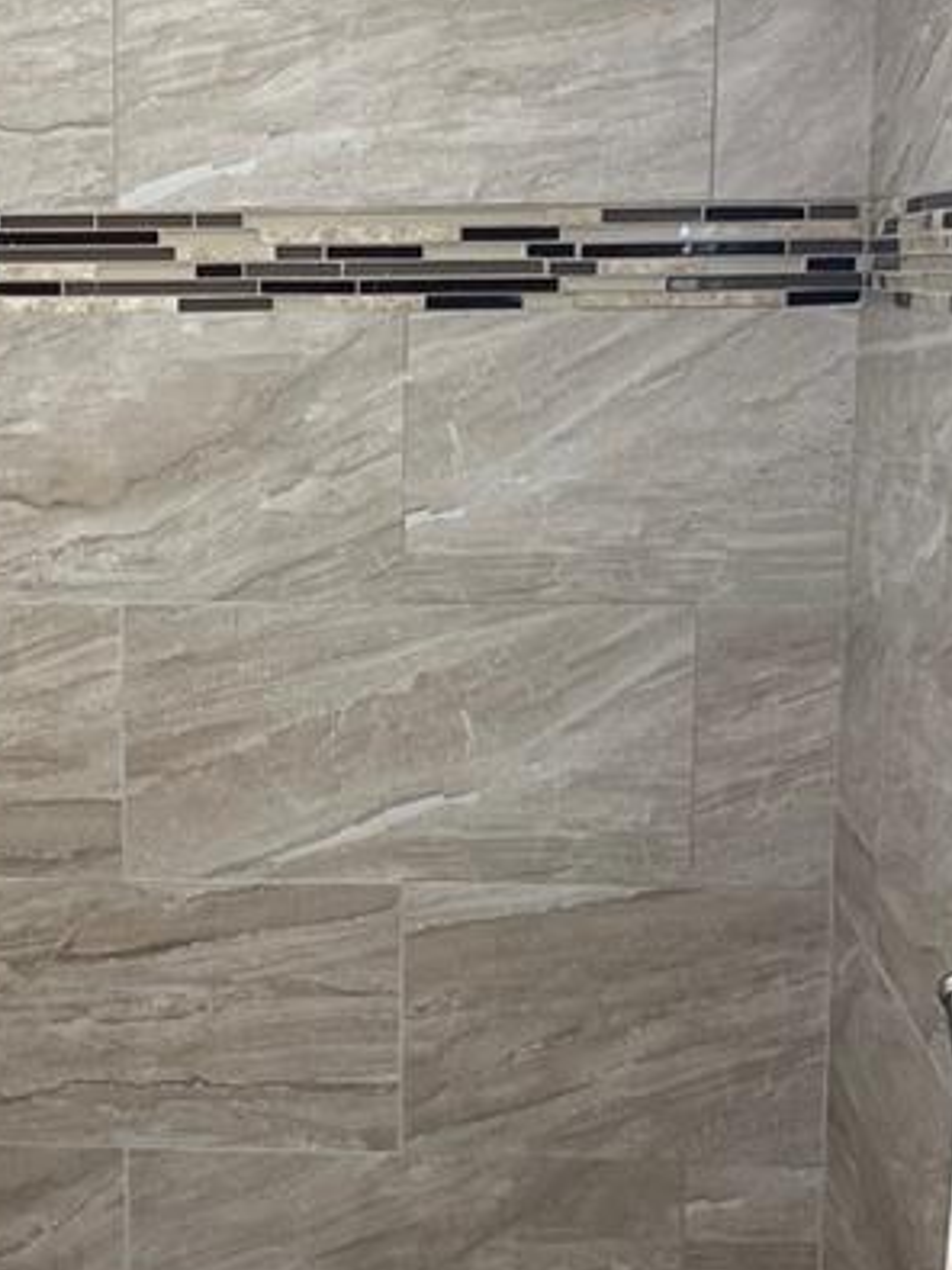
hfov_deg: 18.4
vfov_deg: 24.7
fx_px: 2898
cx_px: 116
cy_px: 762
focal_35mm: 79
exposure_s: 1/120
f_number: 1.5
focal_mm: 5.7
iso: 50
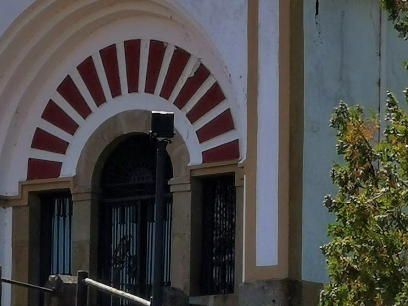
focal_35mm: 355
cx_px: 182
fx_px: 4185
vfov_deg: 4.2
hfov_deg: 5.6
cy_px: 67
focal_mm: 7.48
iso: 50
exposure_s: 1/1342
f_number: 2.4
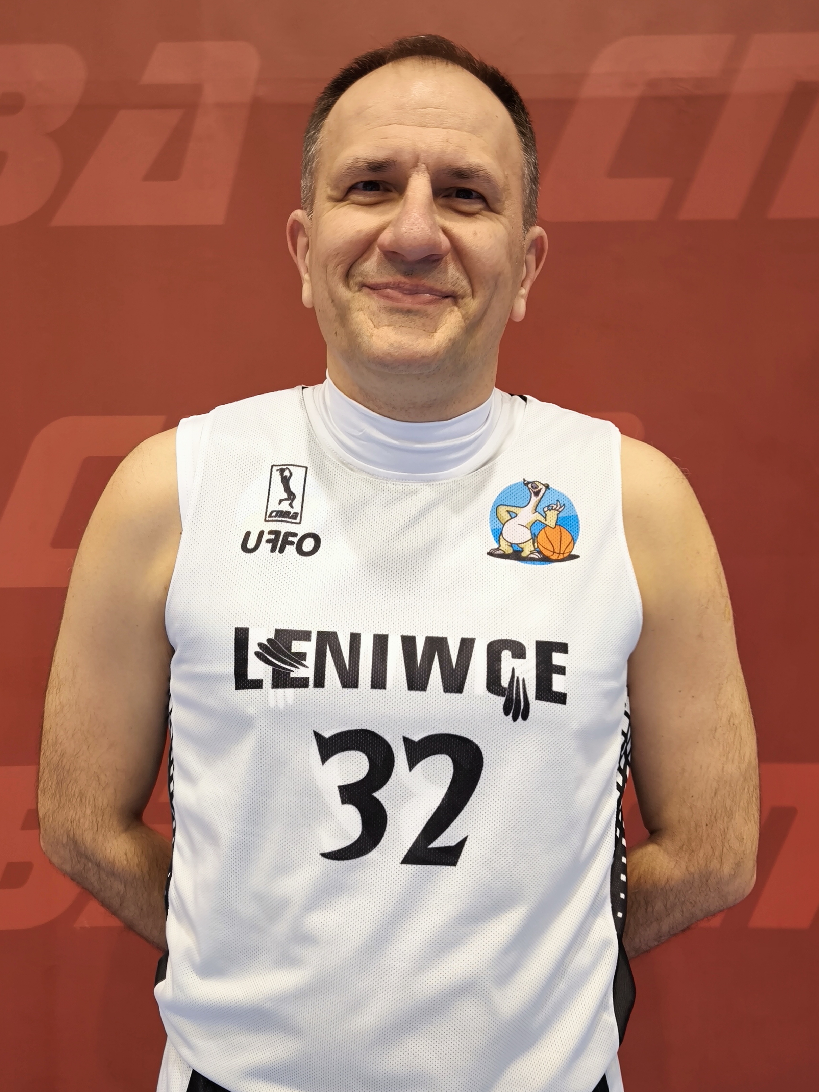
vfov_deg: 61.7
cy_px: 546
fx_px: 915
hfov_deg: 48.2
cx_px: 410
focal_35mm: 29
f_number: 1.9
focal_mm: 6.92
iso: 160
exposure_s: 1/50
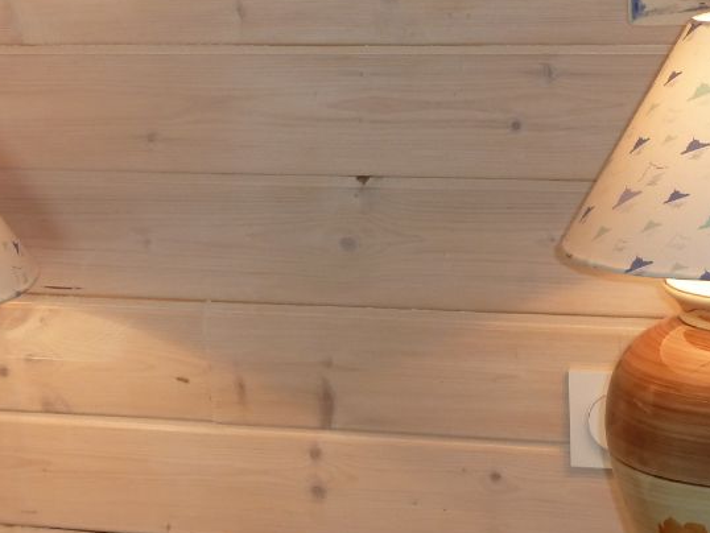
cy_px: 237
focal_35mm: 107
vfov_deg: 13.8
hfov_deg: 18.3
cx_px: 243
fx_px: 2196
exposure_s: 1/30
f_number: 3.8
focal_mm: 7.9
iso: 160
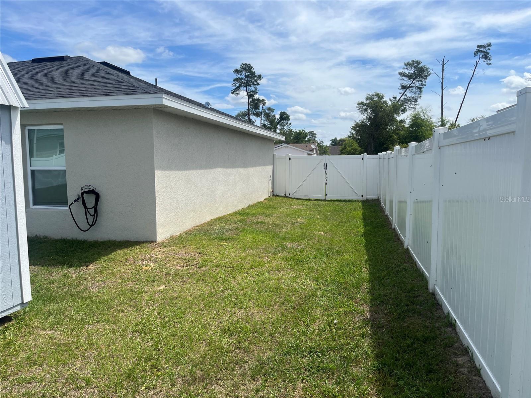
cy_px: 199
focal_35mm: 26
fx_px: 399
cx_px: 266
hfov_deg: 67.3
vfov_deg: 53.1
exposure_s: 1/4149
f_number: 1.6
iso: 50
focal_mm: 5.1
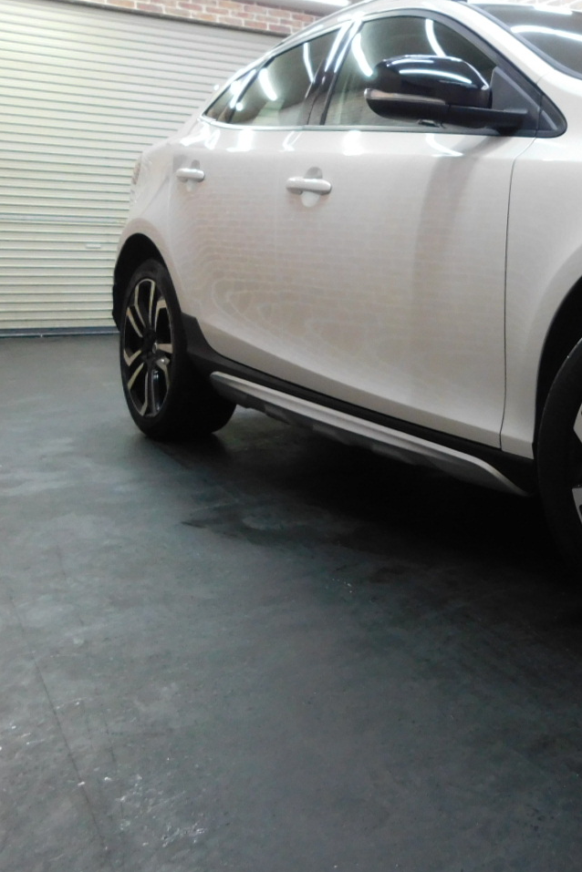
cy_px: 331
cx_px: 729
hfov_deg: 28.3
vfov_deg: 48.0
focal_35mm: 40
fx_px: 970
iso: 280
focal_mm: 4
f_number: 3
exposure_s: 1/30
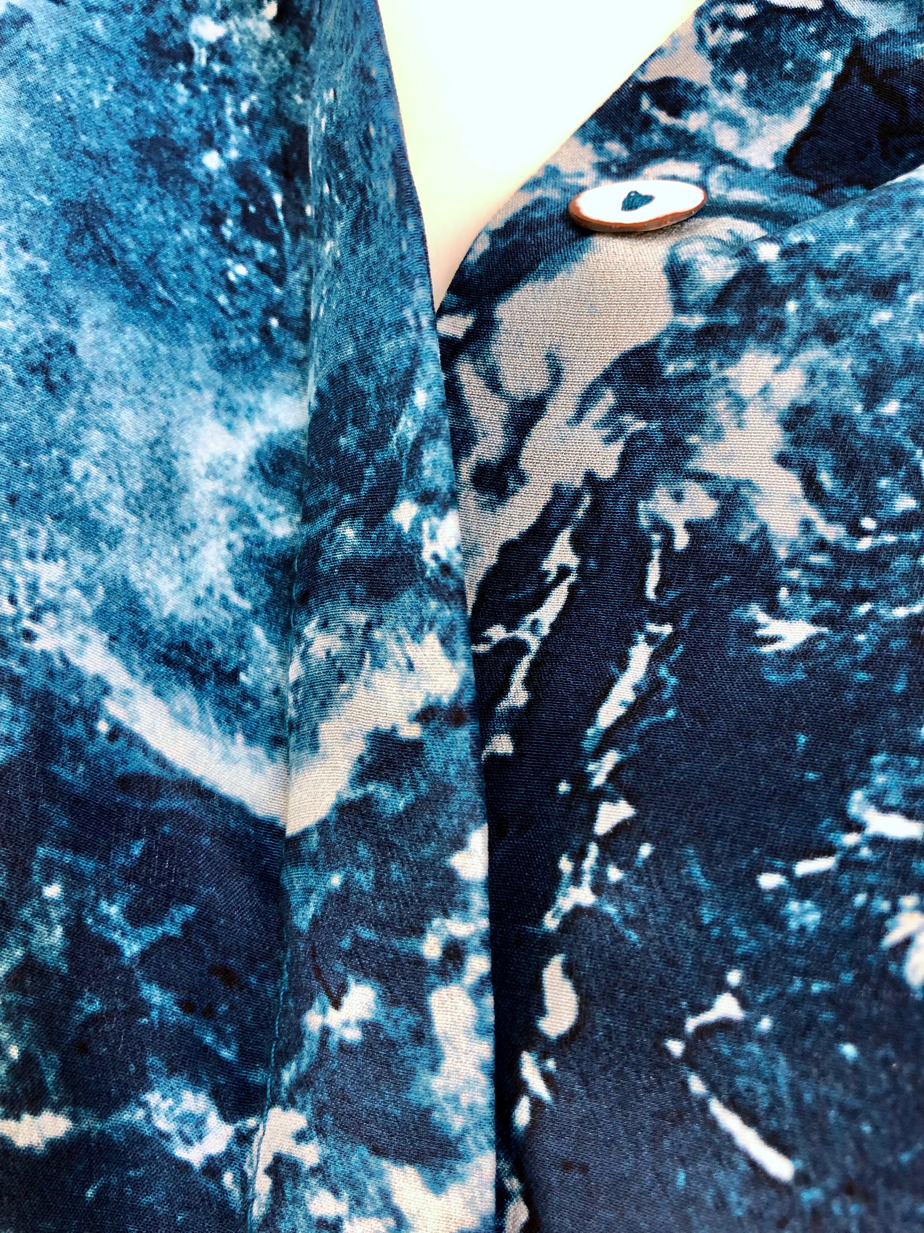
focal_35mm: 28
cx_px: 462
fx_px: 997
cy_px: 616
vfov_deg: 63.4
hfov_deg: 49.7
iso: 32
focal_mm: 3.99
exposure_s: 1/25
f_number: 1.8
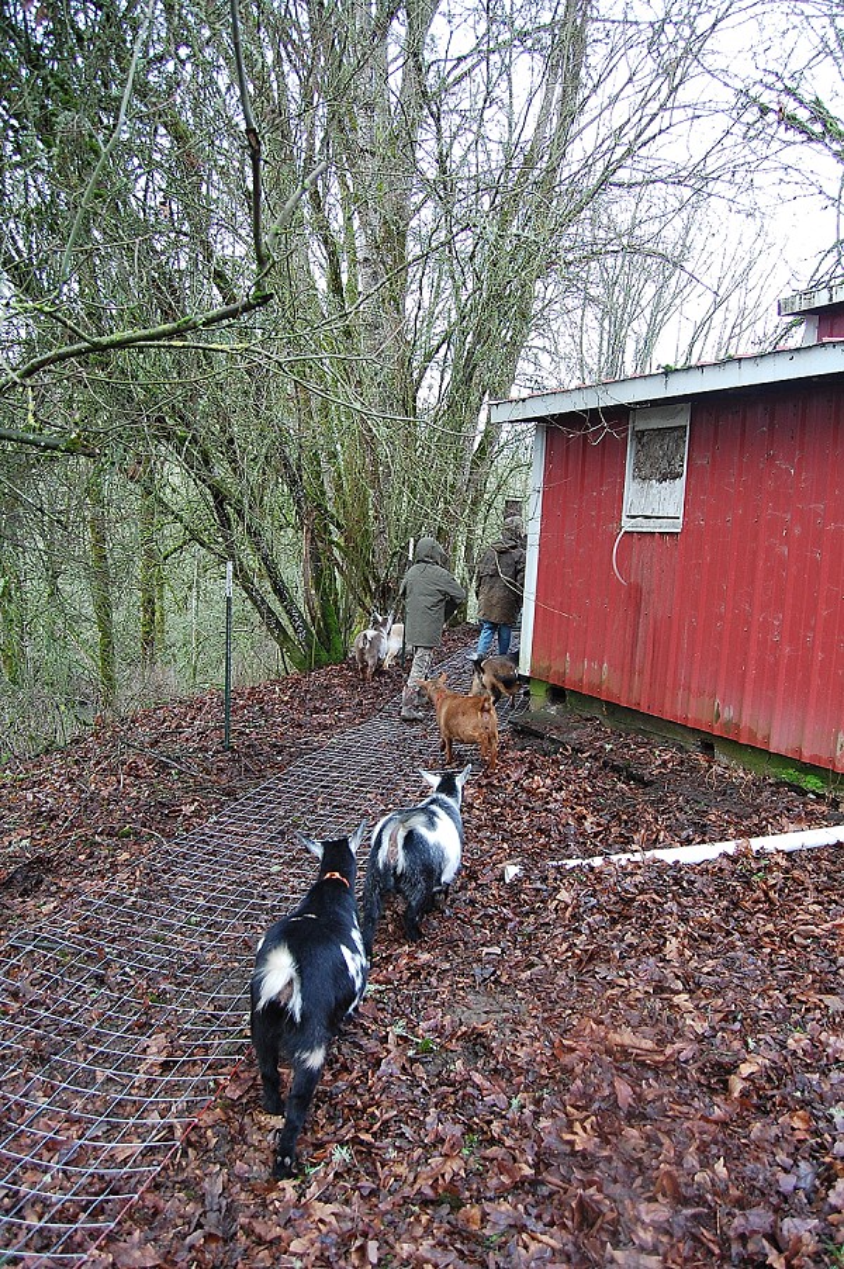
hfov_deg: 47.9
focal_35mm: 27
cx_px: 422
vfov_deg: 67.4
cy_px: 634
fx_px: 951
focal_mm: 18
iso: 400
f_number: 5.6
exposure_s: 1/125
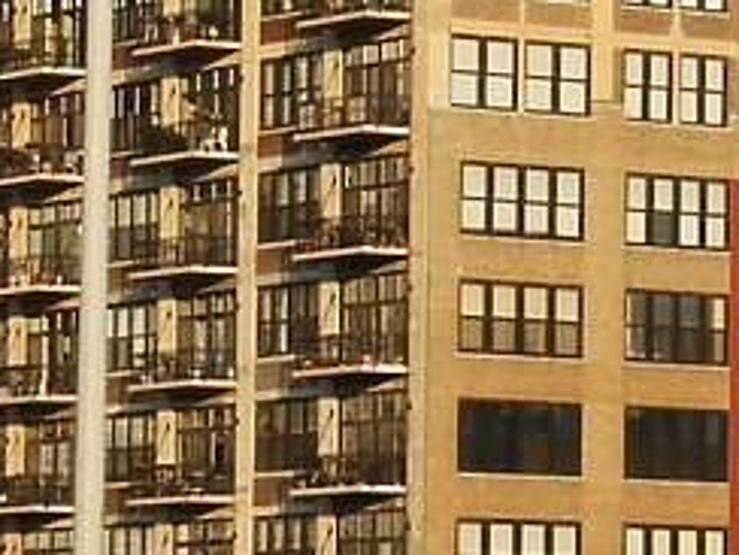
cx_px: 700
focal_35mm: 317
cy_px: 99
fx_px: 6767
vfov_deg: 4.7
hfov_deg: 6.2
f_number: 8
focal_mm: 17.17
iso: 64
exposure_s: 1/90
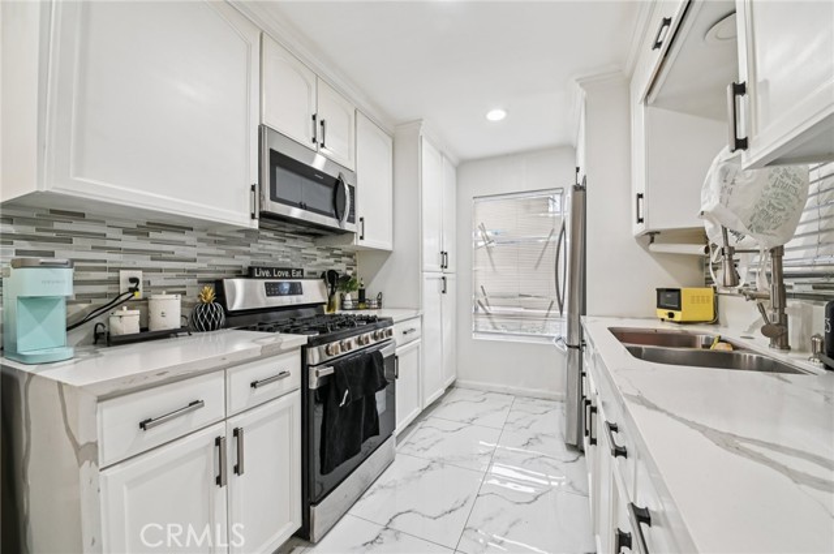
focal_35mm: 14
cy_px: 277
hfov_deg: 104.3
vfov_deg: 81.1
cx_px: 417
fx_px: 324
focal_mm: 14
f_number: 8
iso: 250
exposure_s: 1/8
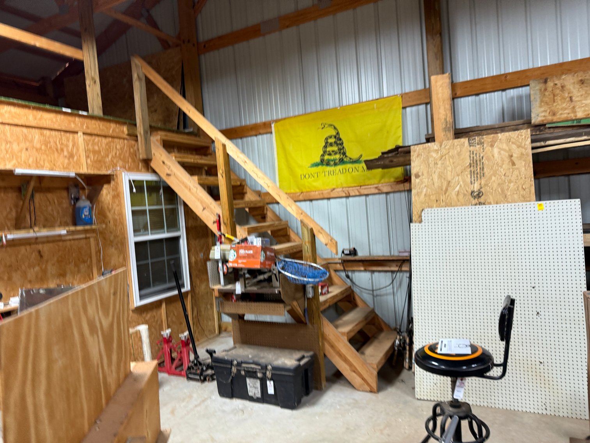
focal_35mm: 24
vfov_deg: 56.8
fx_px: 409
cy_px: 222
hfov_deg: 71.6
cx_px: 295
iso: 200
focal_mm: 6.76
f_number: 1.78
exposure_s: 1/60
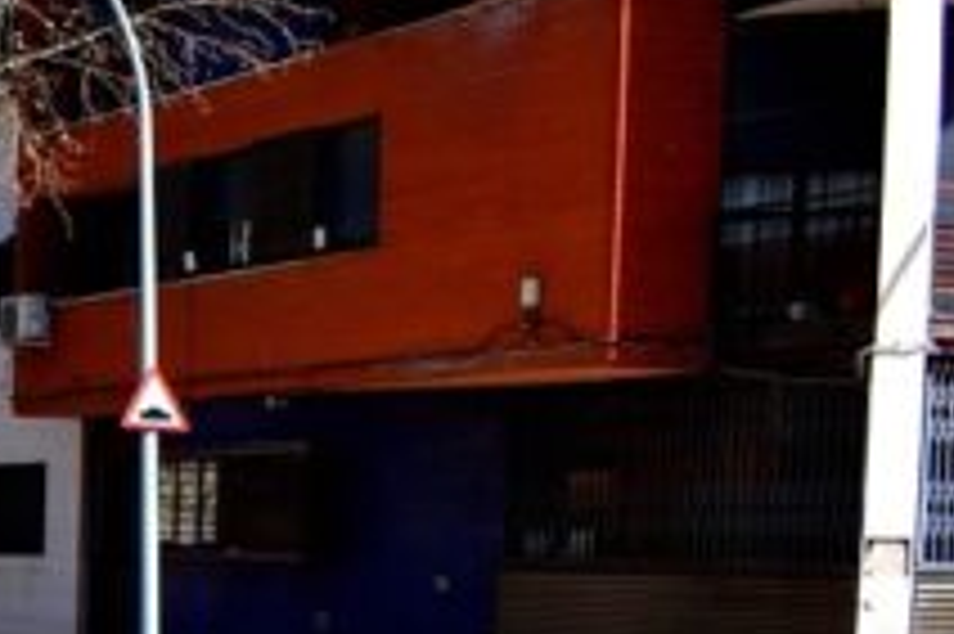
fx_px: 2595
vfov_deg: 13.2
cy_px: 935
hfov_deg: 18.0
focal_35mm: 98
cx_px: -576
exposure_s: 1/400
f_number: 10
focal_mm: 18
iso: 200
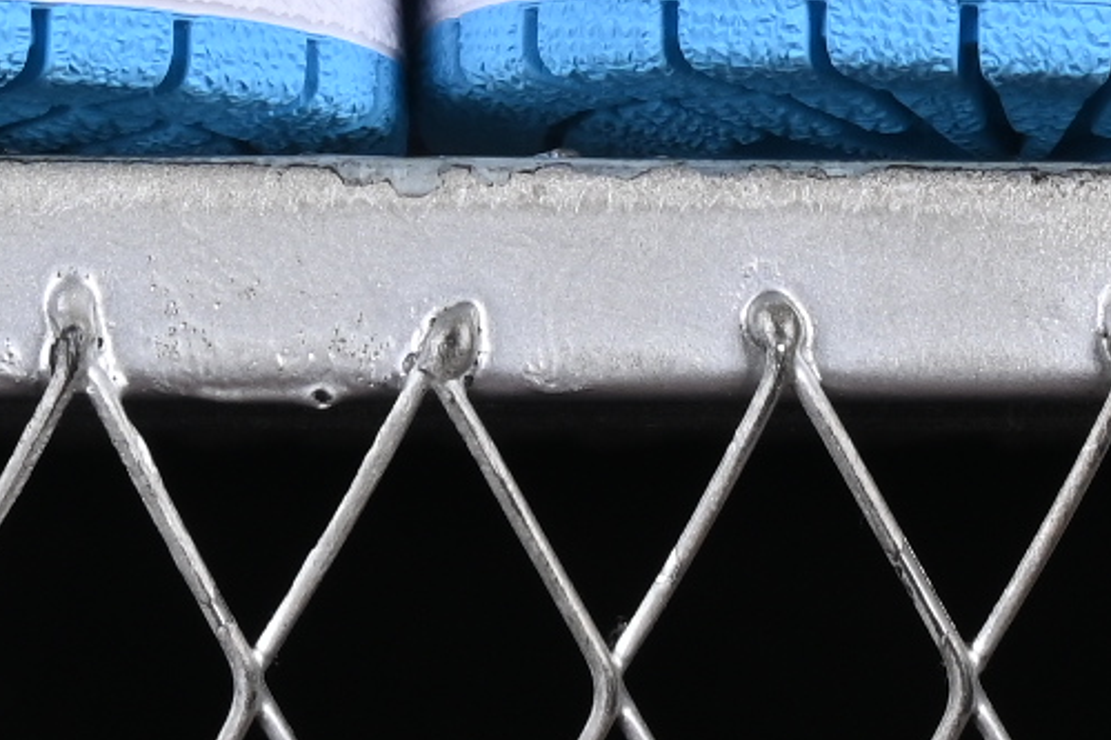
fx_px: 12895
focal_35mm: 418
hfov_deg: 4.9
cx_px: 360
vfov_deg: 3.2
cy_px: -1116
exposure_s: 1/80
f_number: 8
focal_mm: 50
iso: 160
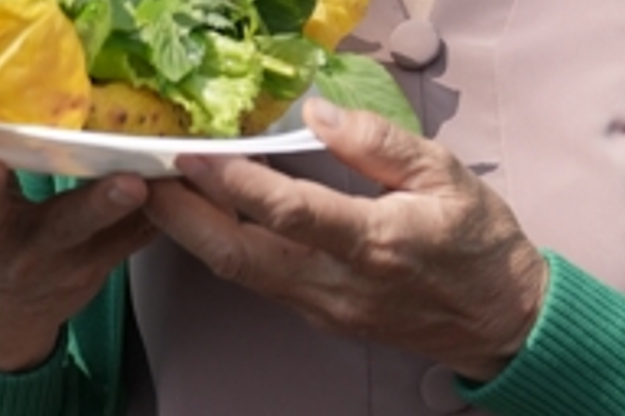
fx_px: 5121
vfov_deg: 4.7
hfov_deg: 7.0
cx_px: 378
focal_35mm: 295
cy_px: 11
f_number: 2.8
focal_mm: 58
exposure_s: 1/5000
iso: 800
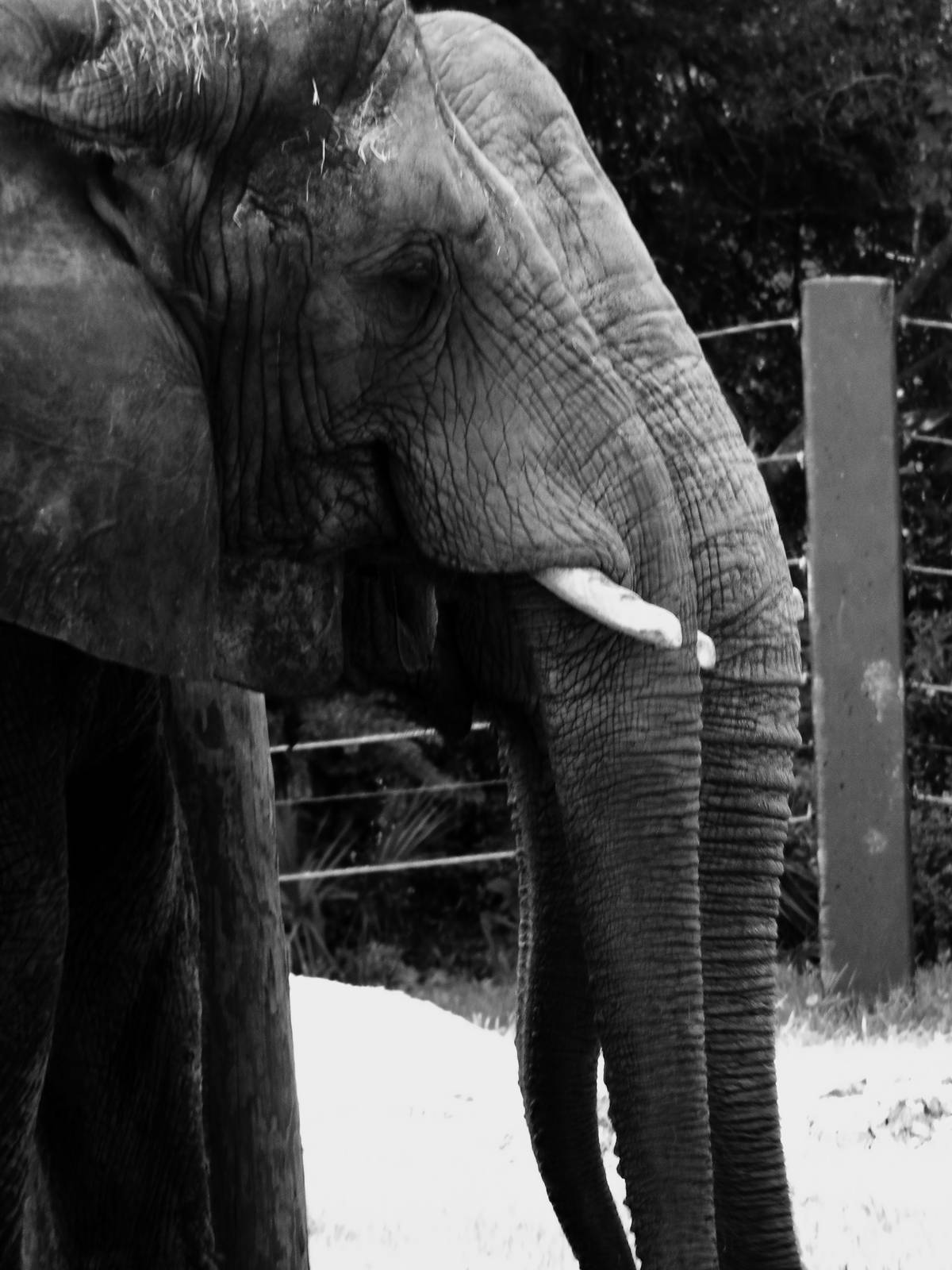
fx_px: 15181
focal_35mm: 414
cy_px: 635
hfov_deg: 3.6
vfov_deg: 4.8
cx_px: 476
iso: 170
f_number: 5.4
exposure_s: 1/59.6
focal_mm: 75
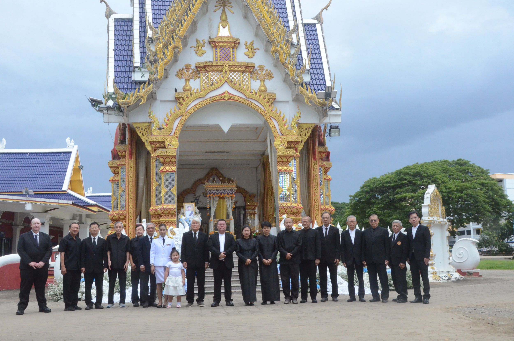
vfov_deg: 36.7
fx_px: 513
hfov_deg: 53.2
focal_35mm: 36
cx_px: 257
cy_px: 170
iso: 3200
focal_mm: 24
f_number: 14
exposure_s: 1/800
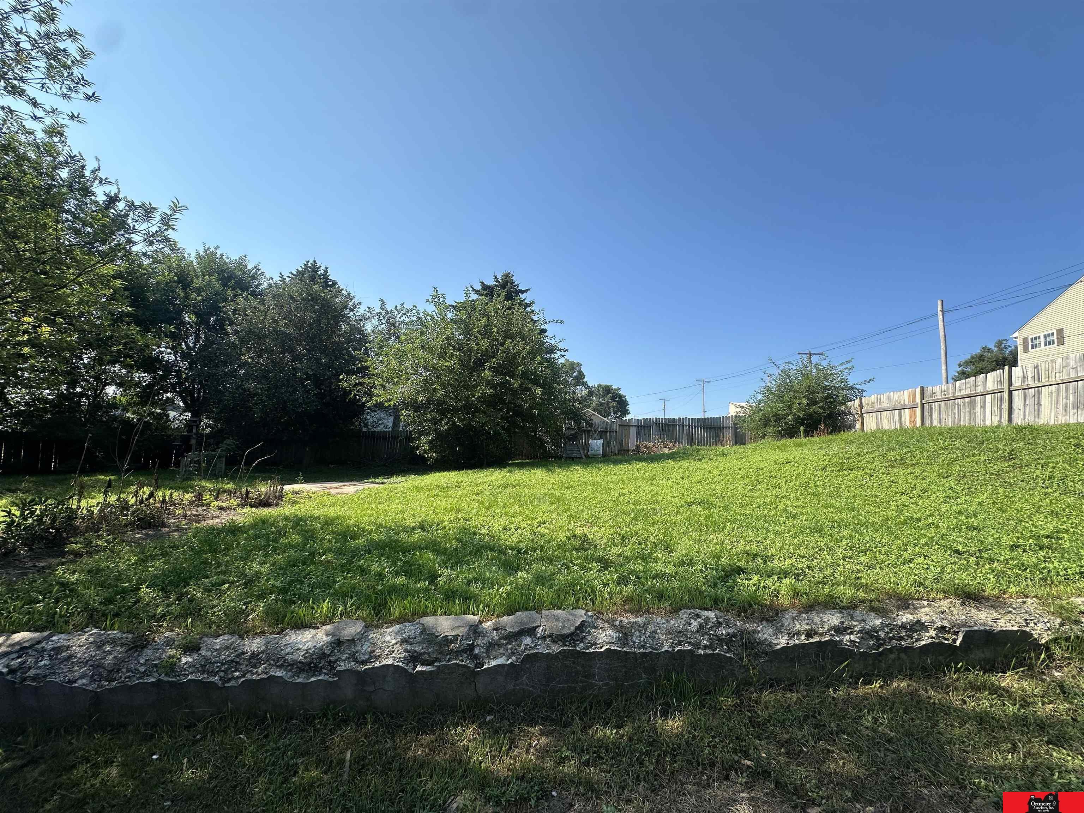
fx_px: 438
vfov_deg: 85.7
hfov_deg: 102.1
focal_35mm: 14
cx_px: 542
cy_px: 406
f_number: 2.2
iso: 40
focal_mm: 2.22
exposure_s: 1/1304
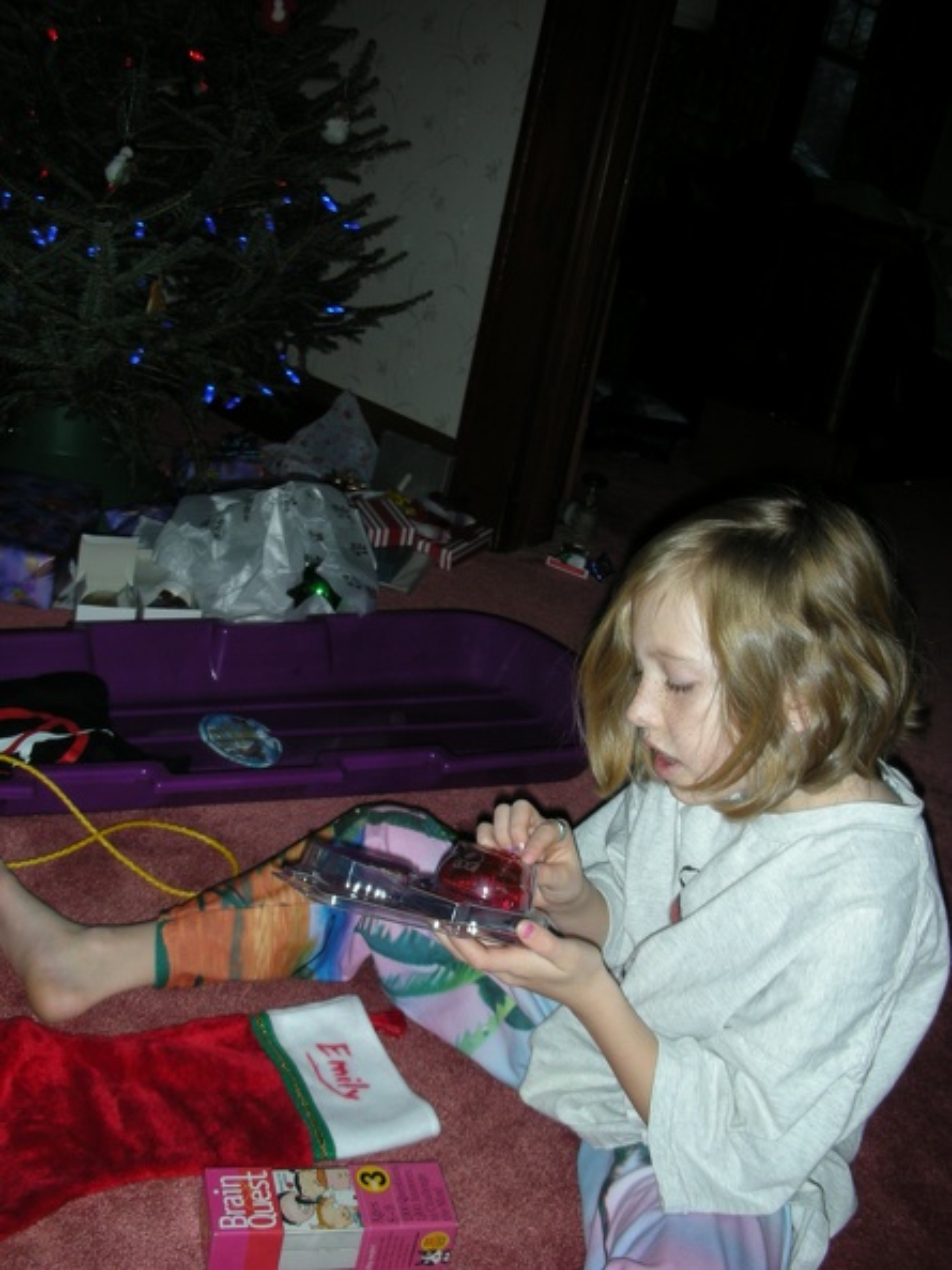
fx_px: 1284
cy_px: 635
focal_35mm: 35
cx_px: 476
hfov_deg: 40.7
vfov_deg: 52.6
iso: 50
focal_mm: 5.8
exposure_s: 1/60
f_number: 2.8
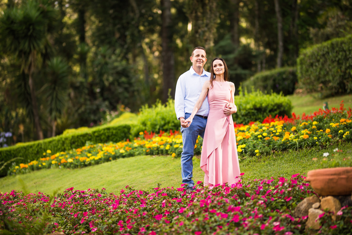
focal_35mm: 85
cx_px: 176
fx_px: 831
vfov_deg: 16.1
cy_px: 118
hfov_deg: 23.9
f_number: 1.6
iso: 100
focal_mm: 85
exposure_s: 1/800
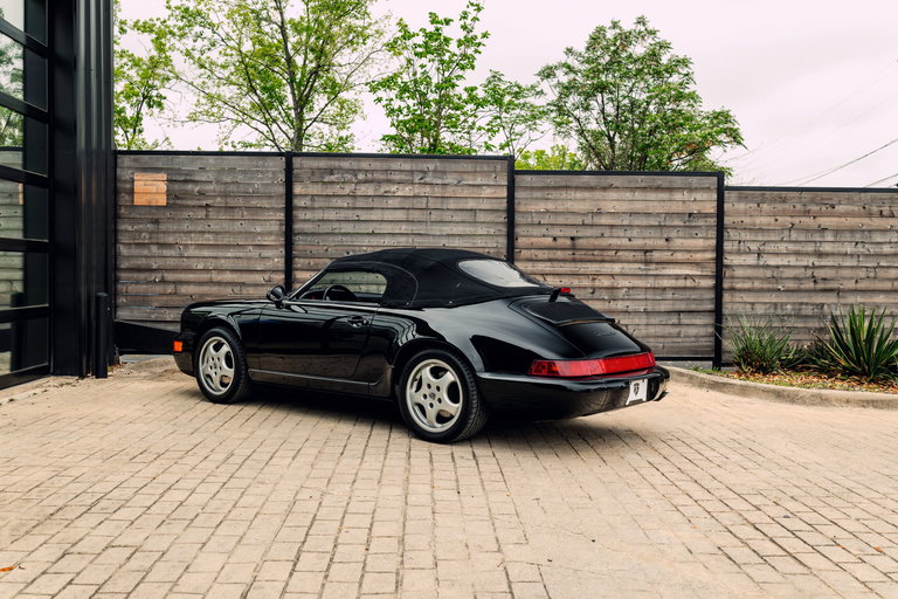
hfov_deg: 54.4
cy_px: 300
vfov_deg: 37.9
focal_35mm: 35
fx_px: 873
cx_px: 449
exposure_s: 1/50
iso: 200
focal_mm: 35
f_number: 4.5
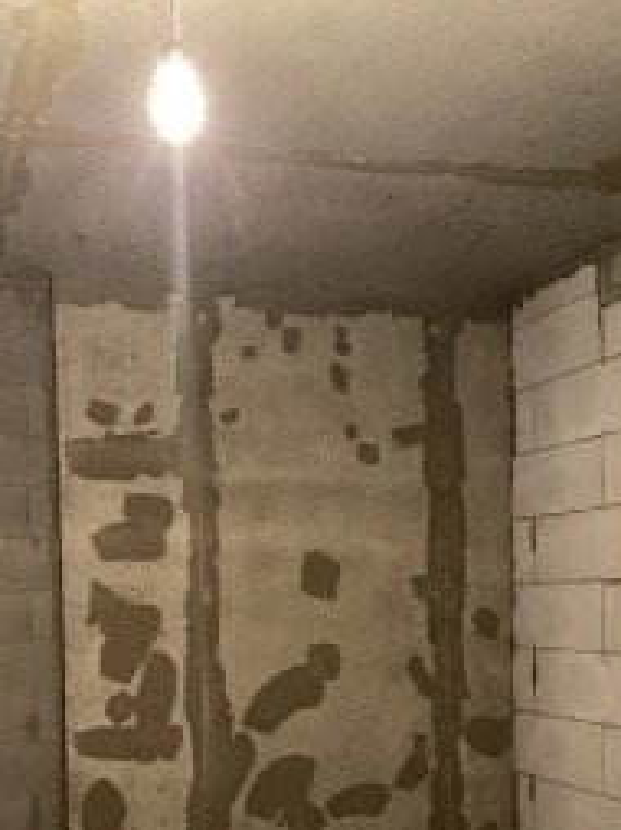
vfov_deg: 38.6
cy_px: 624
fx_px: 1150
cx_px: 234
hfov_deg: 30.1
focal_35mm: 48
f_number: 1.8
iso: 500
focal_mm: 4.25
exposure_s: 1/25
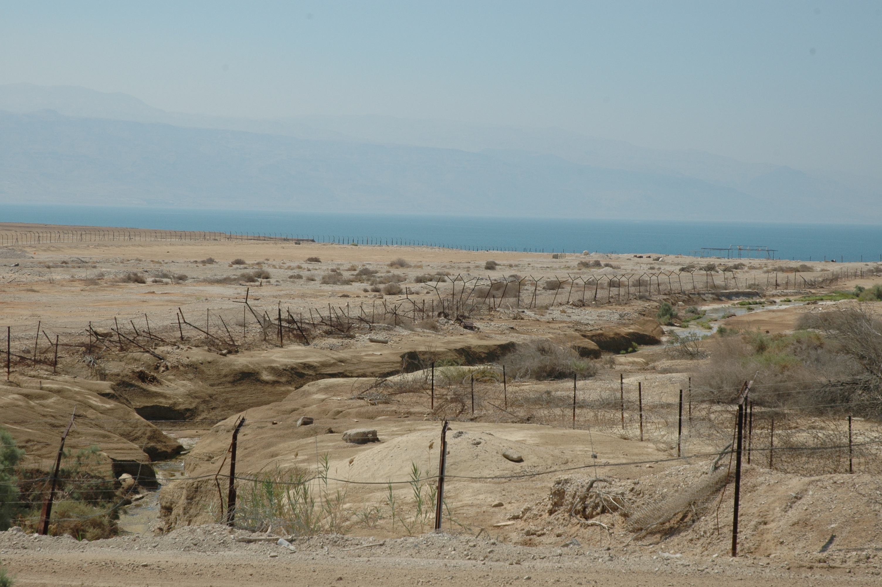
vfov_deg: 16.5
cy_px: 294
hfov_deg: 24.6
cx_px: 441
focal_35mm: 82
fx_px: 2019
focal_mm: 55
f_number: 10
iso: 200
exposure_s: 1/400
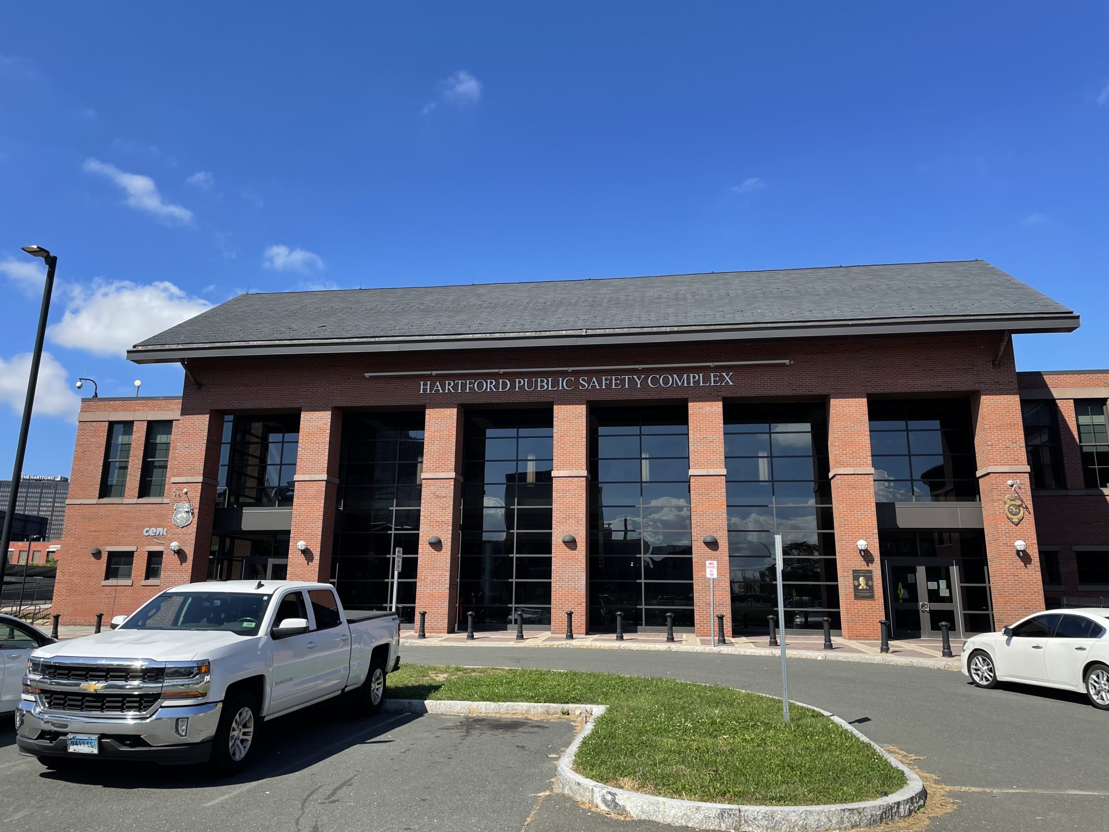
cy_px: 416
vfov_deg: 53.1
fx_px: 833
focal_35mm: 26
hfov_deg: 67.3
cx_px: 554
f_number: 1.6
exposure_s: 1/2092
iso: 32
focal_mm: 4.2
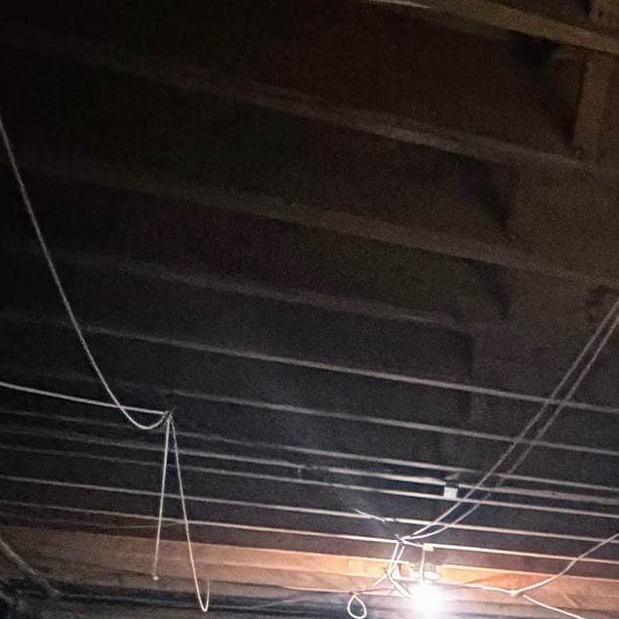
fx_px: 1214
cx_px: 946
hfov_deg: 22.9
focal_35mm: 60
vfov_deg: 22.6
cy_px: 961
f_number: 2.2
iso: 1000
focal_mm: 2.22
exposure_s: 1/40
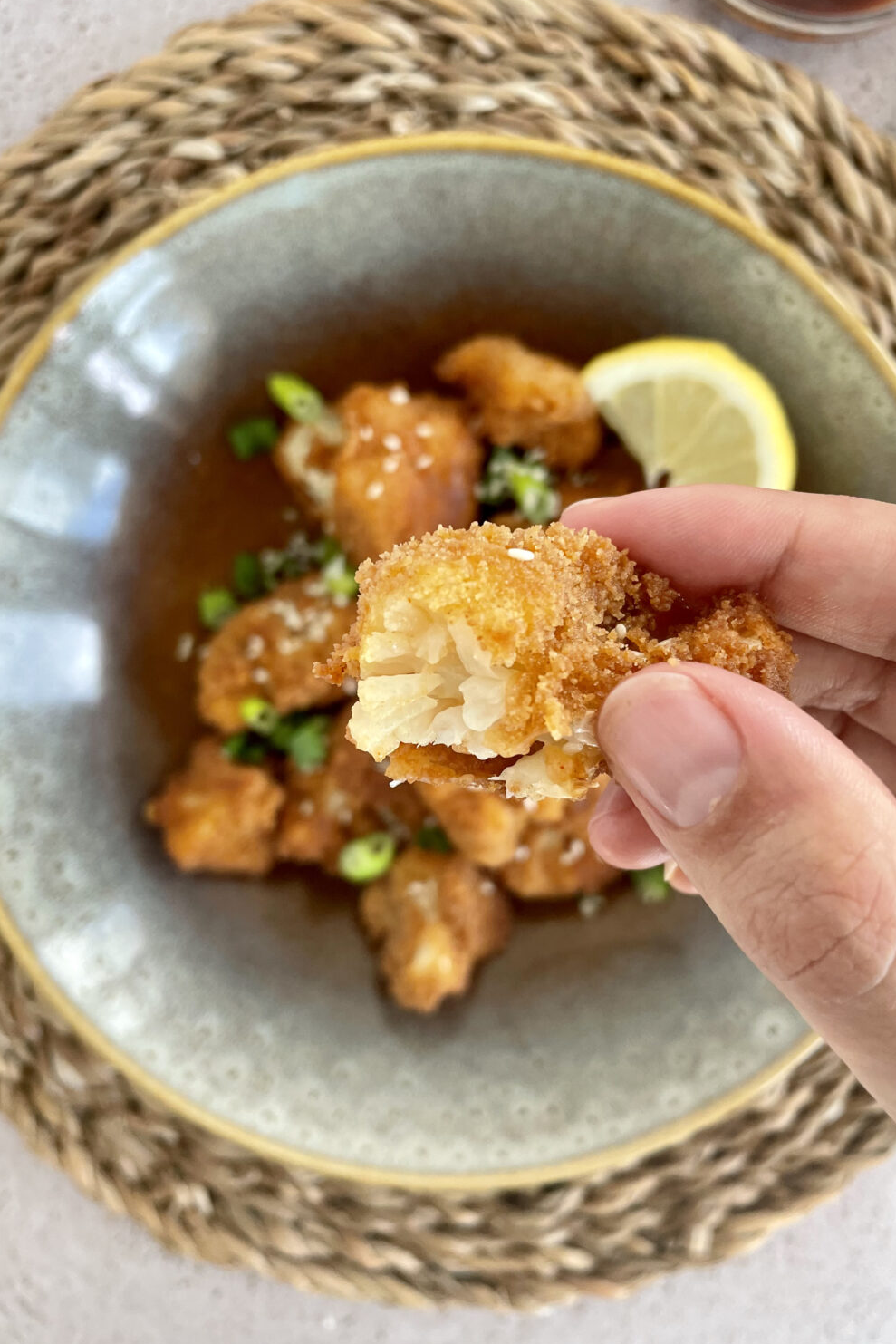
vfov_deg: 65.5
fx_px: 1045
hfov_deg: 46.4
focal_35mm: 28
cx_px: 463
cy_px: 661
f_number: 1.6
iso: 125
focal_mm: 4.2
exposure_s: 1/121
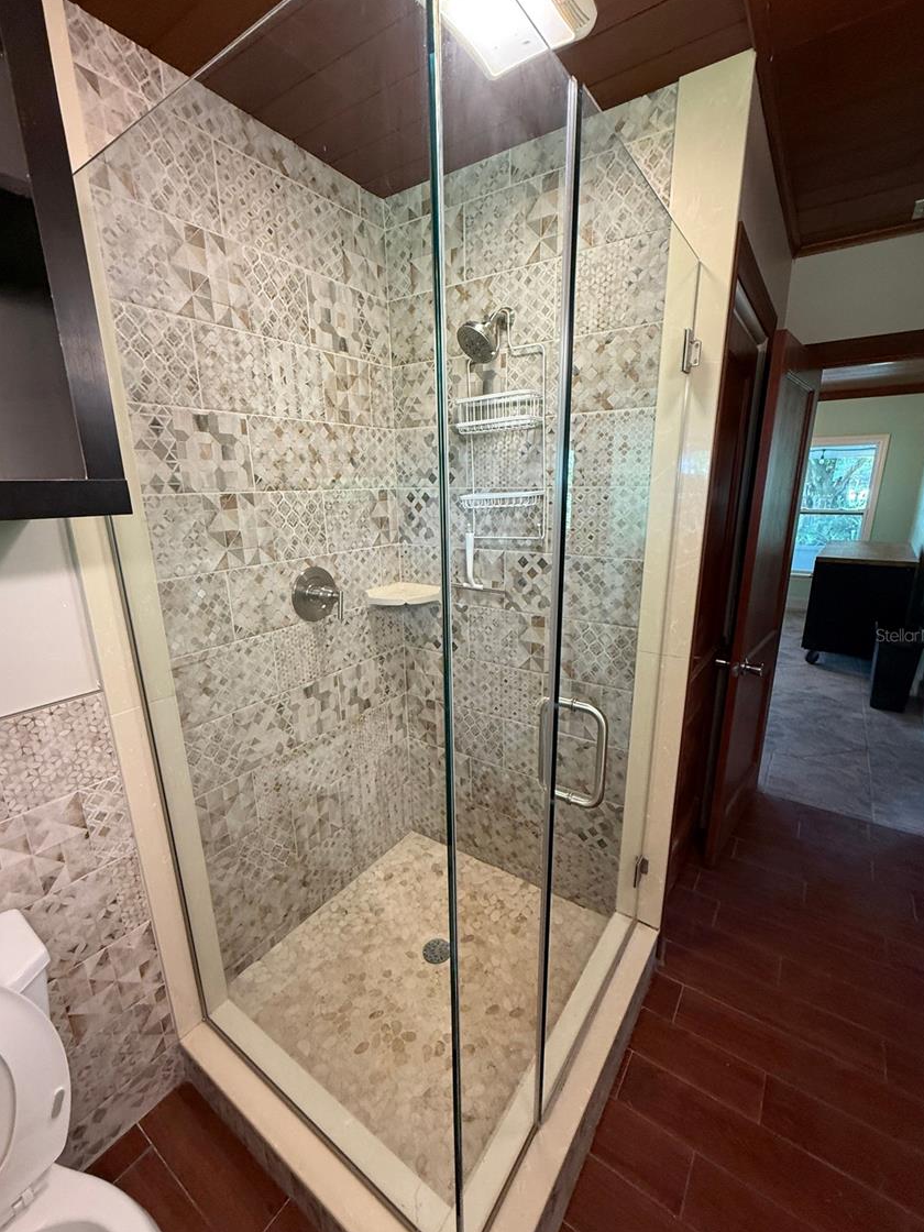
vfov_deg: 98.1
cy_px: 635
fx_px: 534
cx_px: 459
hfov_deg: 81.7
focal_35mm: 15
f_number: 2.2
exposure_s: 1/60
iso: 320
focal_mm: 2.22
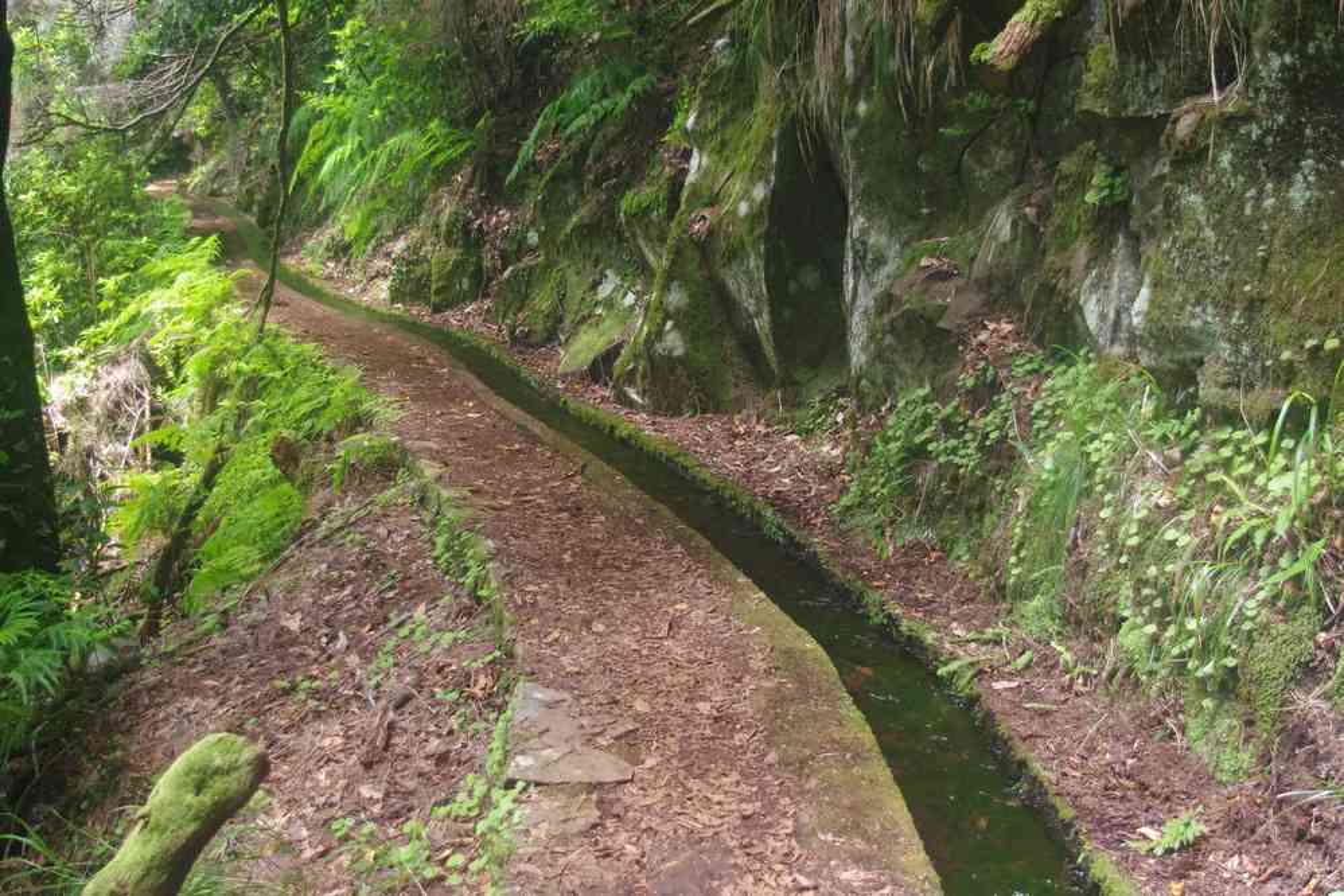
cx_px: 672
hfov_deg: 49.6
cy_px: 448
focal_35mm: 39
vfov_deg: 34.2
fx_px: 1456
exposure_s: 1/50
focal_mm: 26
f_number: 4.5
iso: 3200
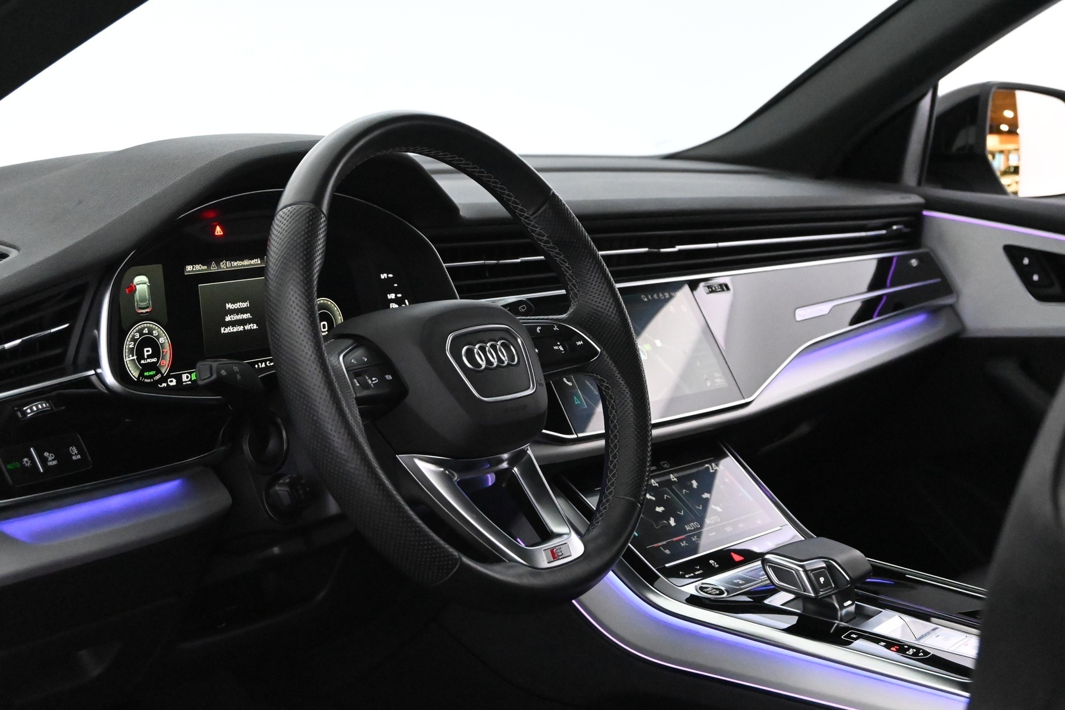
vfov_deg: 22.1
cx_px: 532
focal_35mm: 62
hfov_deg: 32.6
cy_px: 355
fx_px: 1819
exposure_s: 1/60
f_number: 5.6
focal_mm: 41
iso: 10000
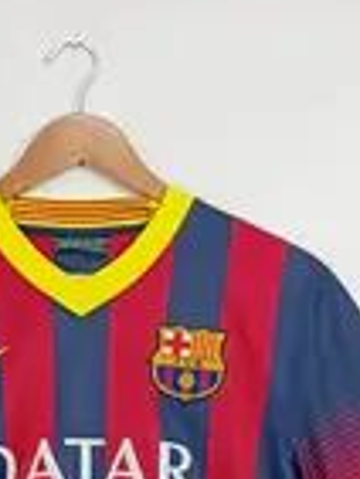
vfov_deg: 23.8
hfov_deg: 18.6
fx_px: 1094
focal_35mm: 79
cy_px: 462
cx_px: 85
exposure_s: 1/100
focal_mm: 4.22
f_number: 1.8
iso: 78
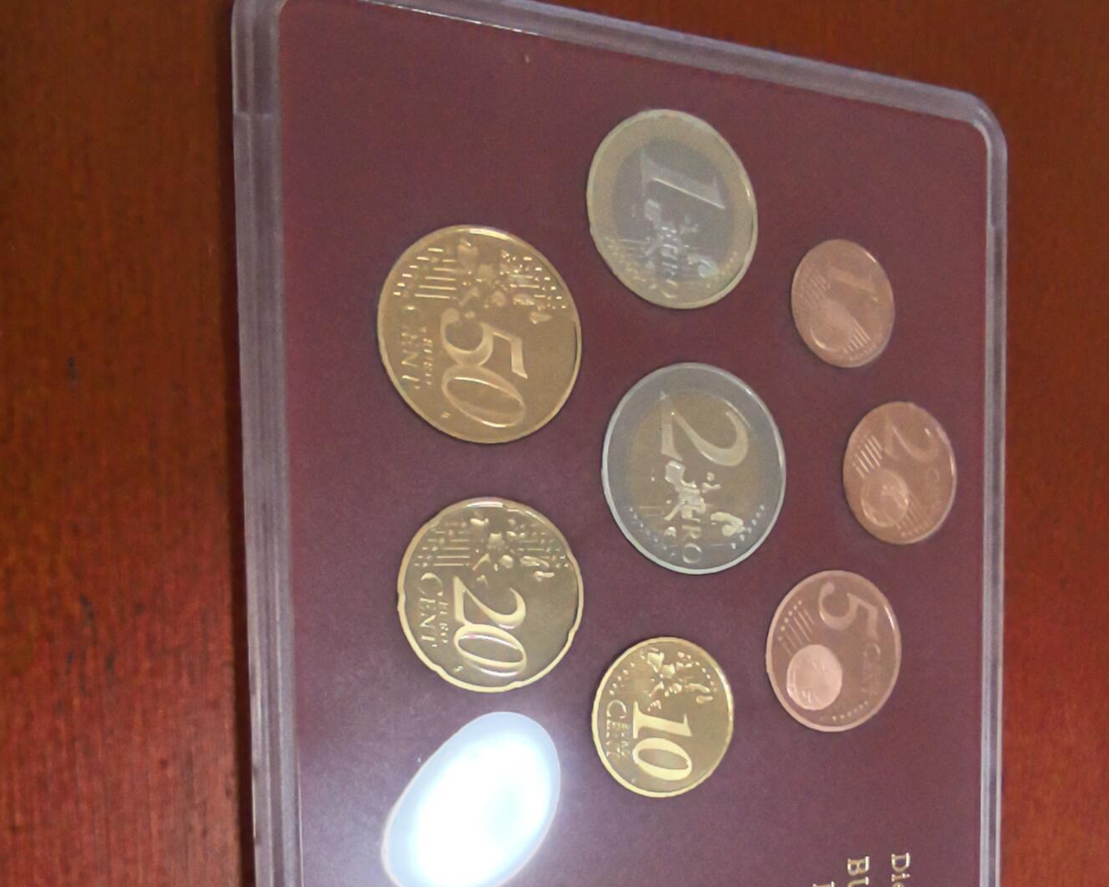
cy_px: 676
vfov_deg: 44.1
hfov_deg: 55.7
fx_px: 1050
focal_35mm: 32
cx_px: 565
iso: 200
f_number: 2.2
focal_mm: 1.68
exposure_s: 1/50
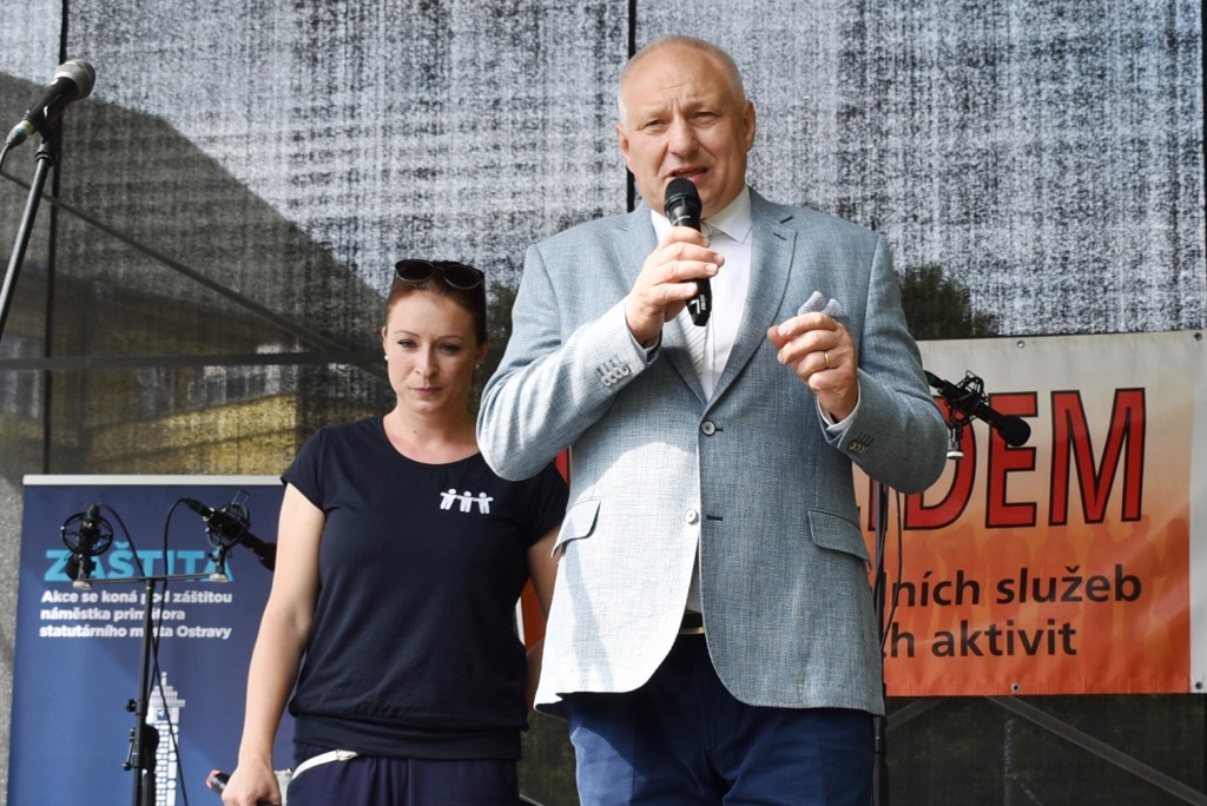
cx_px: 604
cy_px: 403
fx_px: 1811
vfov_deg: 25.1
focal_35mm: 54
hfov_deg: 36.9
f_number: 7.1
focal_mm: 36
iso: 200
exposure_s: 1/250
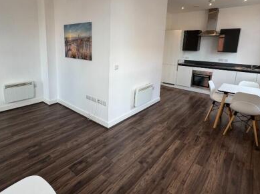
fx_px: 158
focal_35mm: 21
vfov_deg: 62.6
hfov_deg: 78.8
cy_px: 74
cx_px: 116
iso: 50
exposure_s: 1/100
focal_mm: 2.22
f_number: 2.2
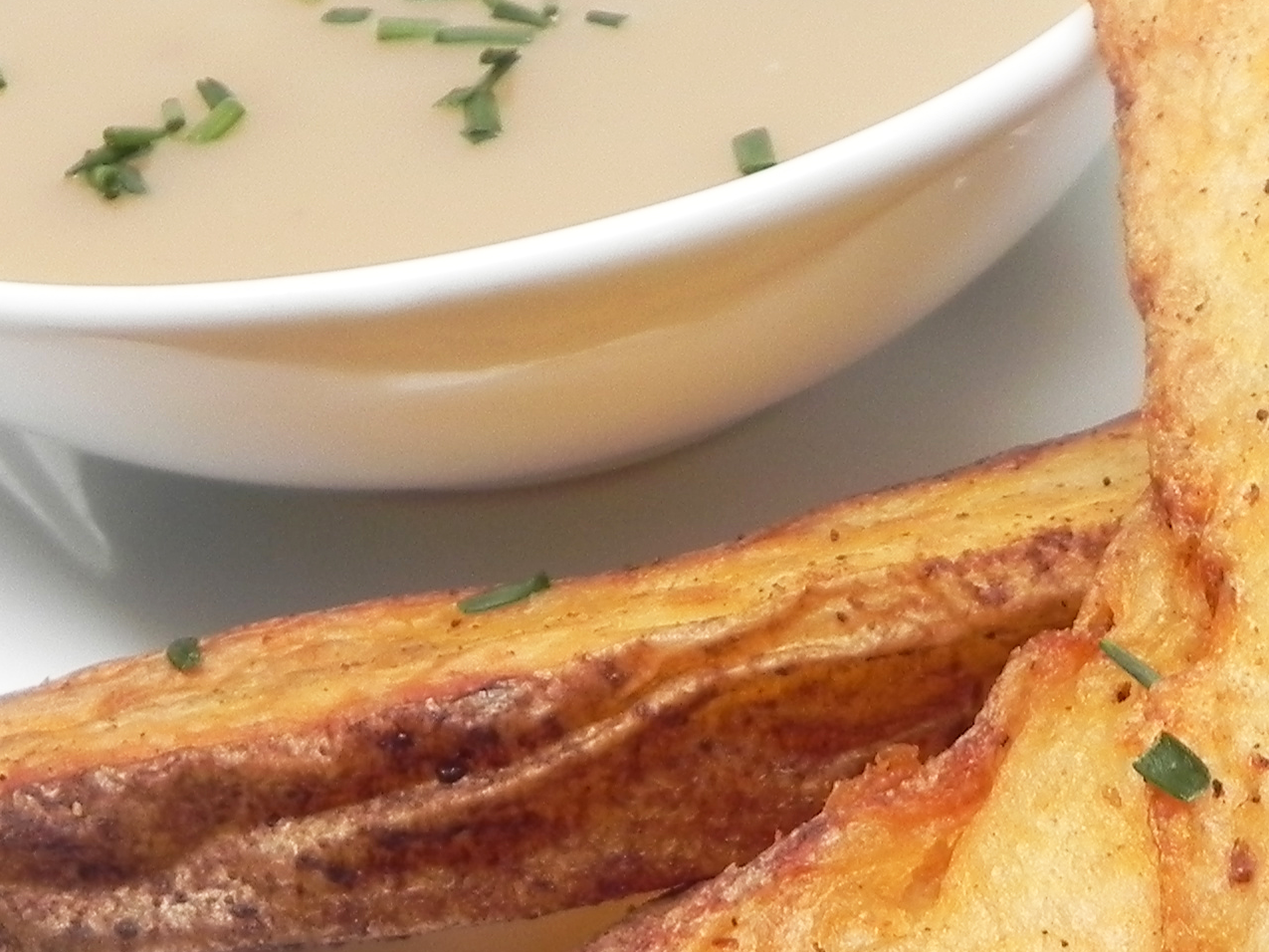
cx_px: 1026
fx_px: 3042
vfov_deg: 17.3
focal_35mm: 83
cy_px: 966
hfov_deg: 23.2
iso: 160
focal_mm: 5.2
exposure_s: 1/37
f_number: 2.8
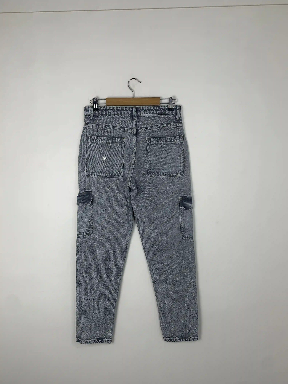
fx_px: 288
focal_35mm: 26
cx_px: 144
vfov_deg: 67.3
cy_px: 192
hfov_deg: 53.1
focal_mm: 4.25
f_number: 1.8
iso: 25
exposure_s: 1/158
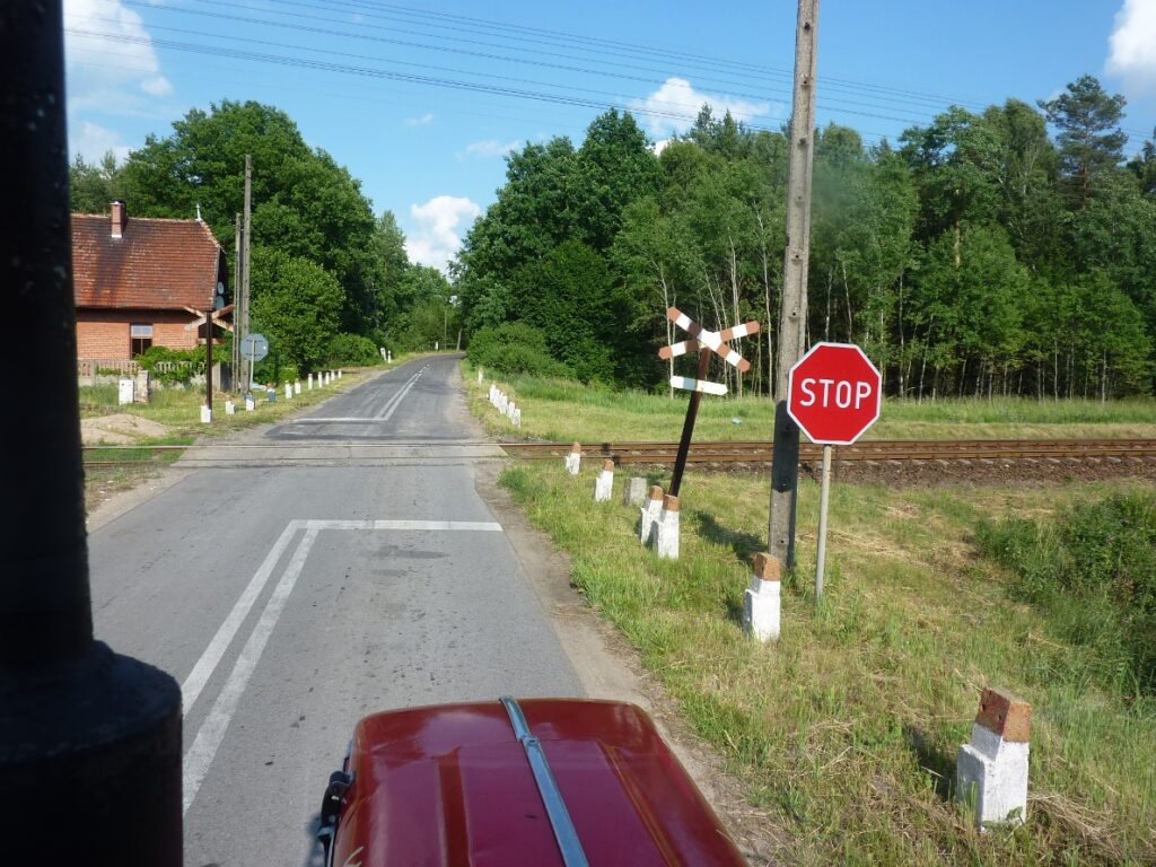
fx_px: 835
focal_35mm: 25
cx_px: 578
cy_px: 434
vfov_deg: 54.9
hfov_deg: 69.4
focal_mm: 4.1
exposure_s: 1/400
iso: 80
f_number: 4
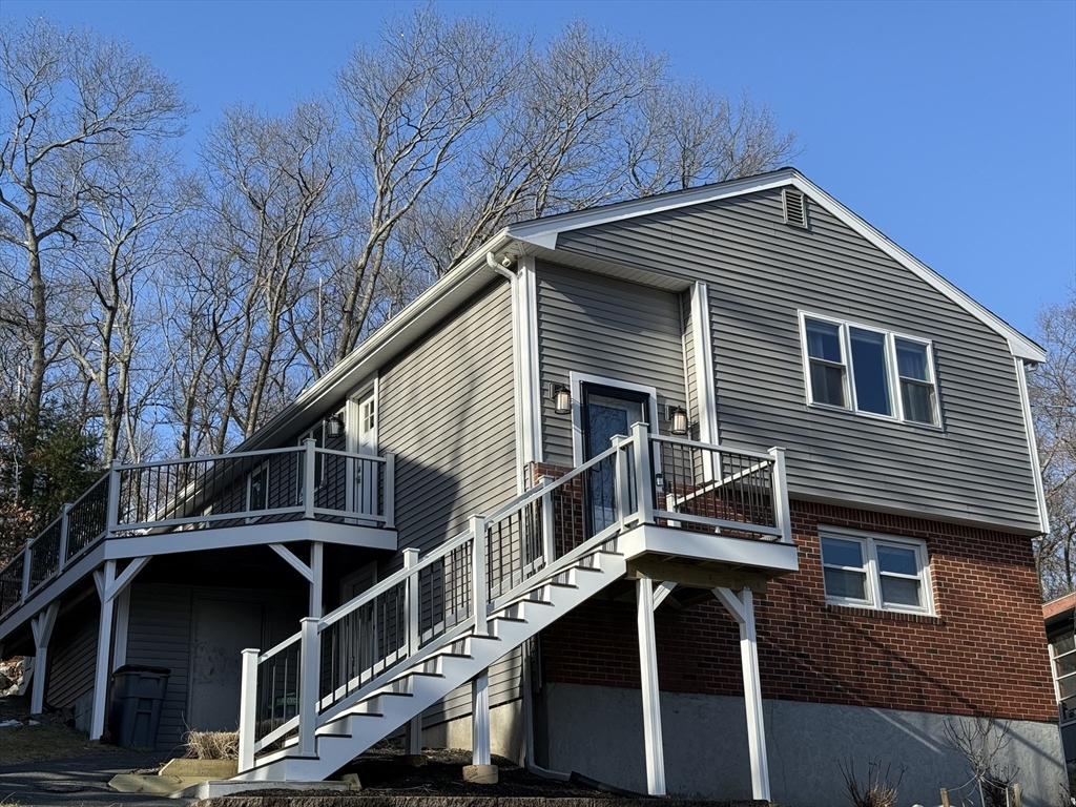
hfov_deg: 39.7
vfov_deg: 30.3
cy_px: 404
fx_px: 1492
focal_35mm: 48
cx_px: 538
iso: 64
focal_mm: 6.76
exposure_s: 1/2577
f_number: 1.78
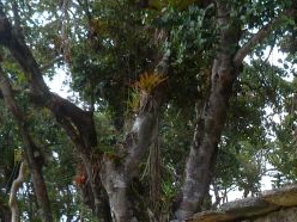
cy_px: 229
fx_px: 1038
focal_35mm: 121
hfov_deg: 16.2
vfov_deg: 12.1
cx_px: 240
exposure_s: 1/160
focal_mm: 5.3
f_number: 4
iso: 80
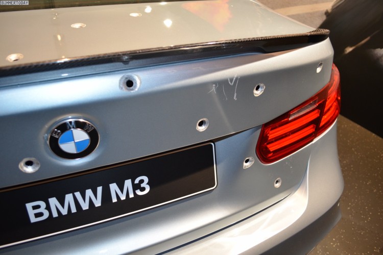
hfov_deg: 67.4
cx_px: 192
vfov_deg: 47.9
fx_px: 287
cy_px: 128
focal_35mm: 27
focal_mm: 18
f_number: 3.5
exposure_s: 1/60
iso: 720
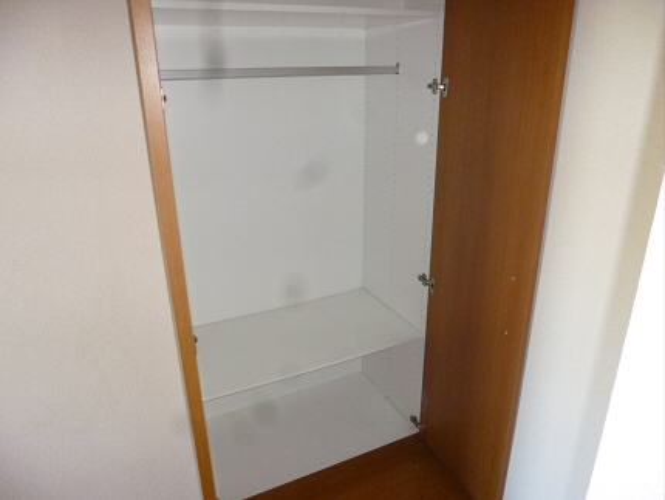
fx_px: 461
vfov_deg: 56.9
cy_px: 250
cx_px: 332
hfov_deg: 71.6
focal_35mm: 24
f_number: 2.5
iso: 400
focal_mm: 4.3
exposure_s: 1/60
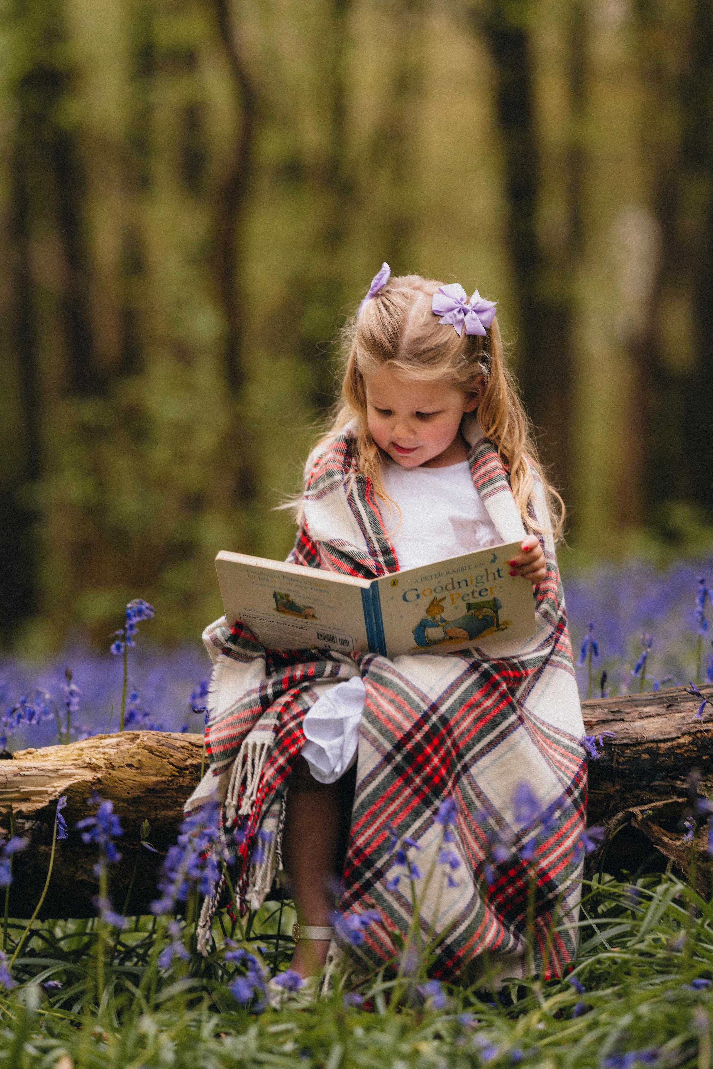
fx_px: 4010
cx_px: 356
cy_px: 534
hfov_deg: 10.2
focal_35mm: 135
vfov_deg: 15.2
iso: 100
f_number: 2.5
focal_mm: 135
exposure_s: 1/125
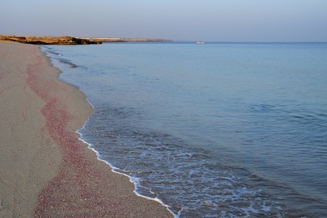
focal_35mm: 44
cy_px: 109
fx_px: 400
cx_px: 164
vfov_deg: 30.5
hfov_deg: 44.5
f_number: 11
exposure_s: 1/800
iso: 800
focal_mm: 44
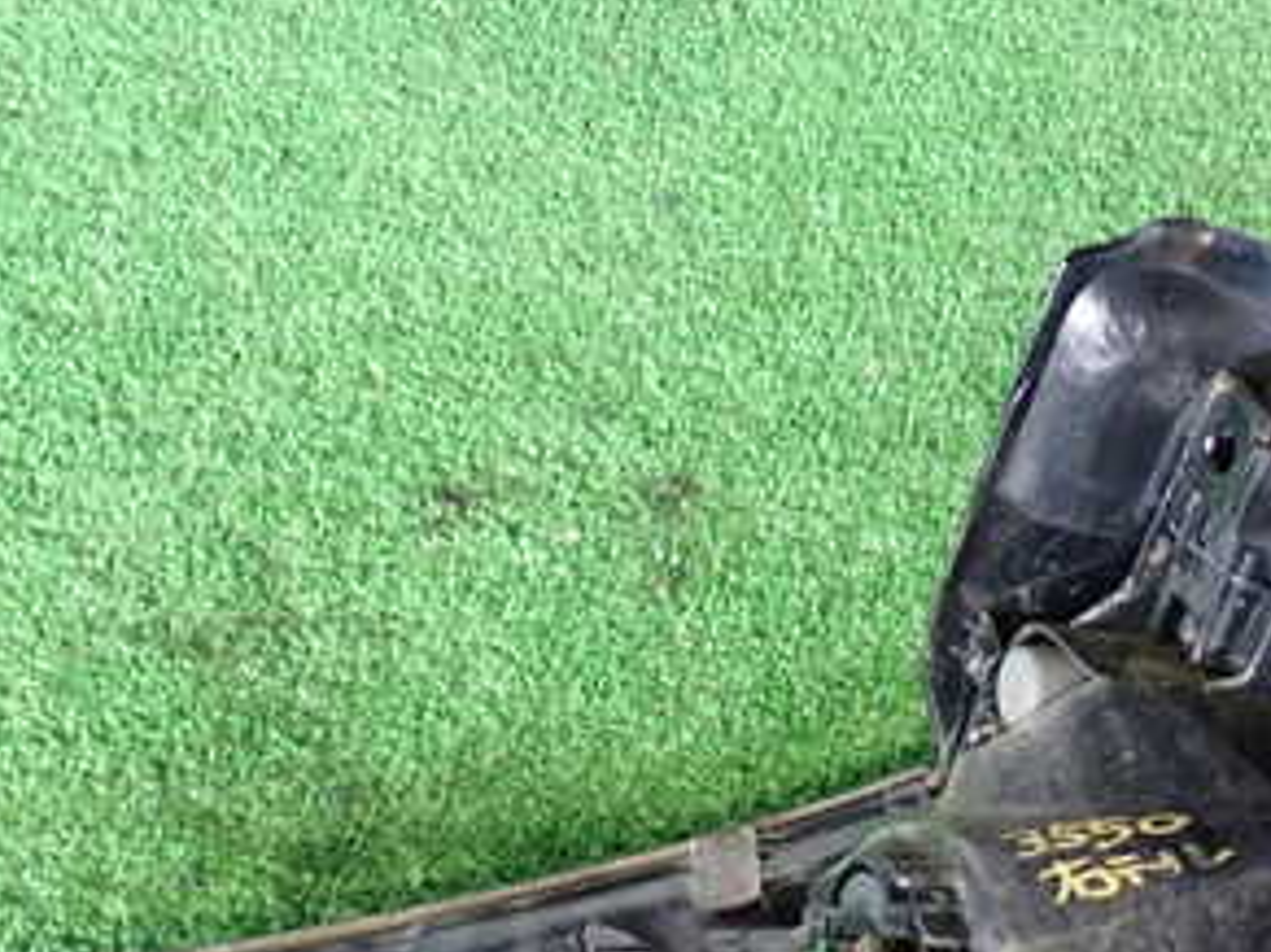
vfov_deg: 21.9
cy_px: 790
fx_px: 2422
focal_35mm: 66
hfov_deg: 29.3
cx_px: 773
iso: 500
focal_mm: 5.79
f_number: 2.4
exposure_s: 1/30
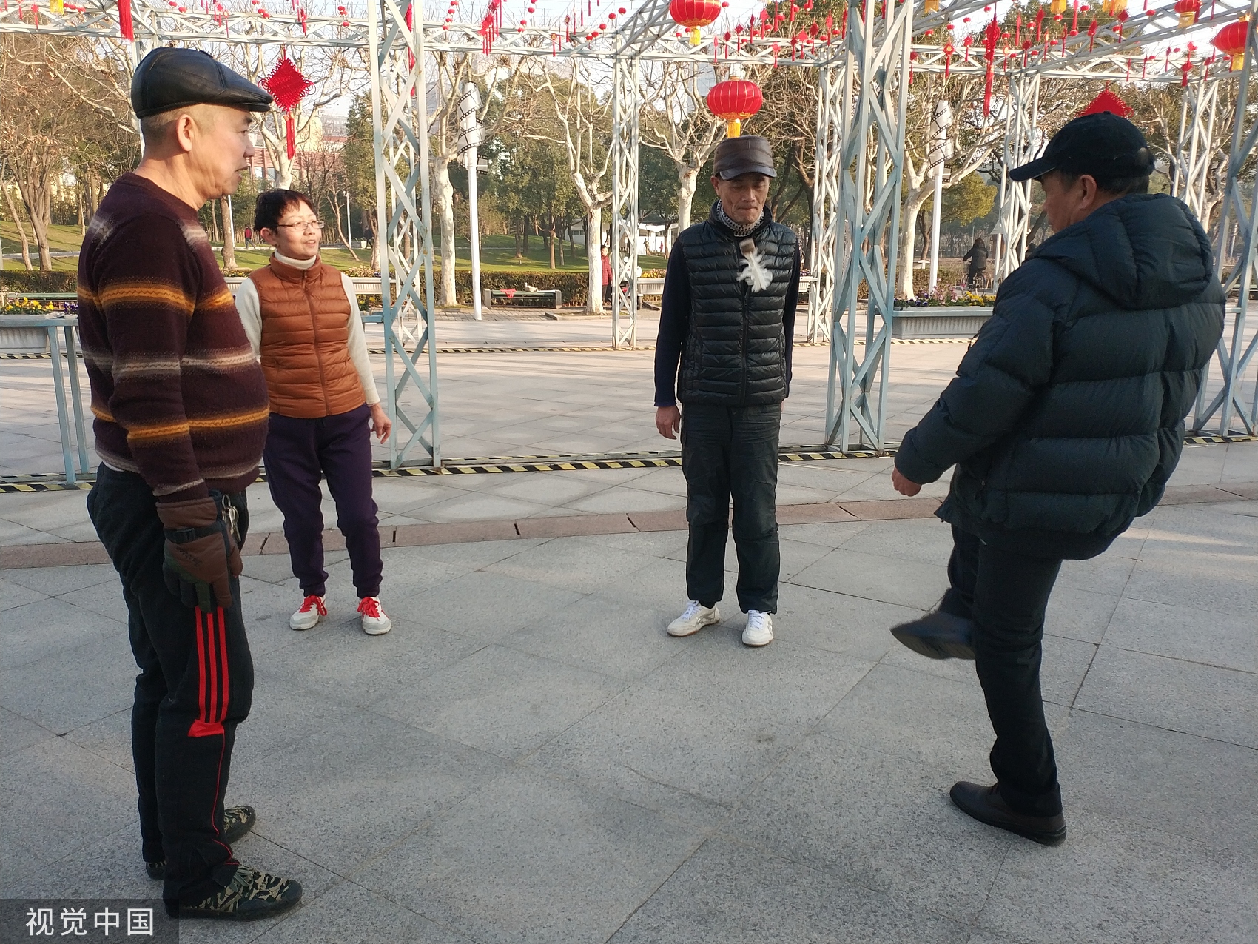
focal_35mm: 32
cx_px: 629
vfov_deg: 44.2
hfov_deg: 56.8
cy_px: 472
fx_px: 1163
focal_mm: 4.5
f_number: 2
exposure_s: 1/319
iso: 100
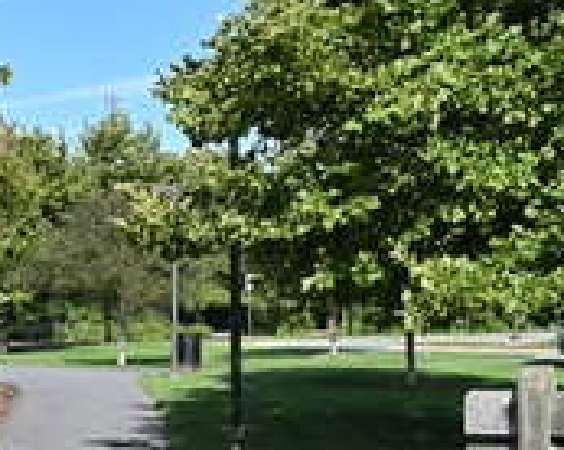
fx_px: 2084
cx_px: 274
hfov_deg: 15.4
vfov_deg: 12.3
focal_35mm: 125
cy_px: 346
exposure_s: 1/200
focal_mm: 30
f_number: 8
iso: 64
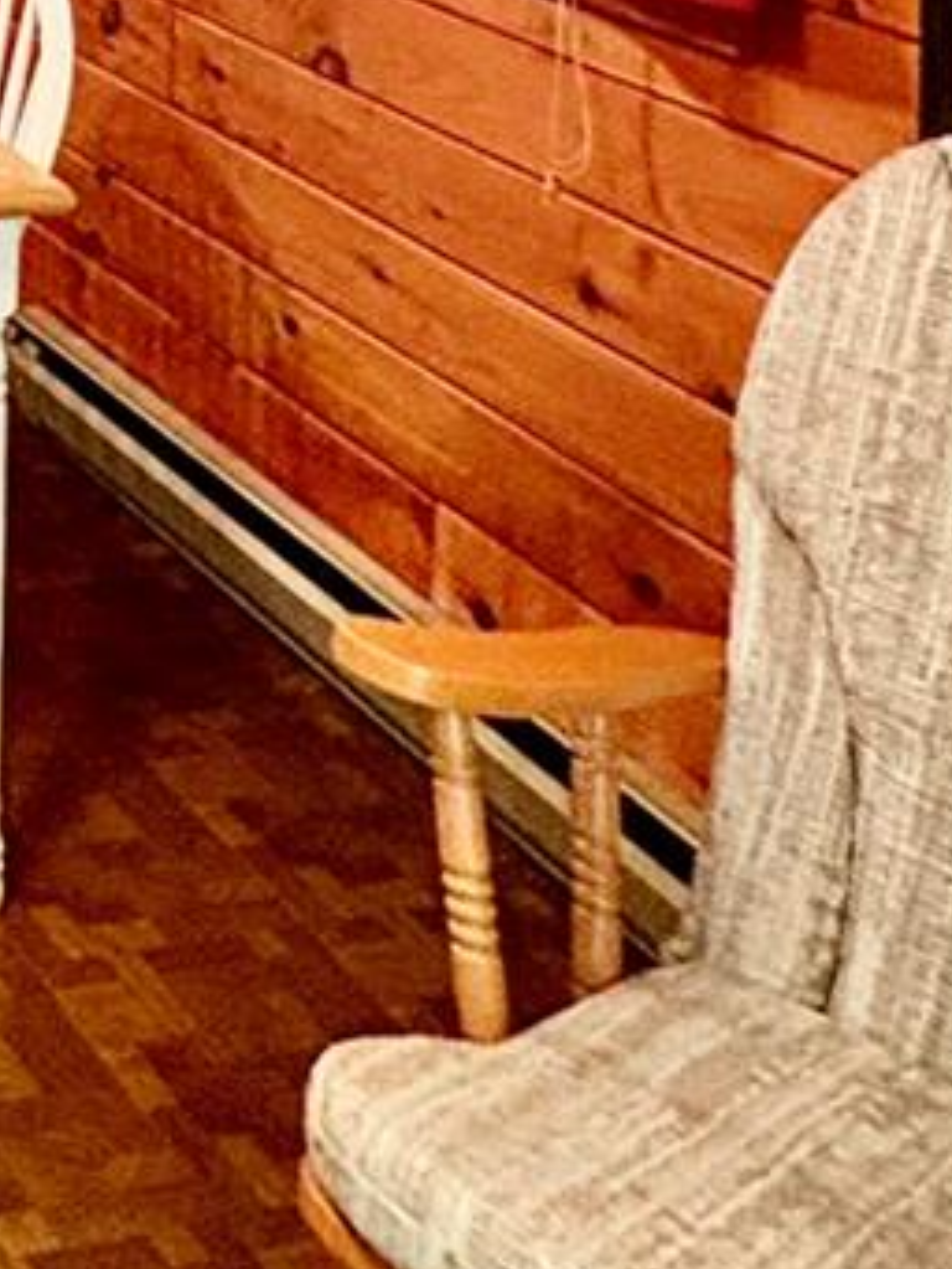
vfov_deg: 23.8
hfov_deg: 18.6
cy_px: -674
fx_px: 2309
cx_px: -718
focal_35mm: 63
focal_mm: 2.22
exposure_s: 1/60
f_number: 2.2
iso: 320
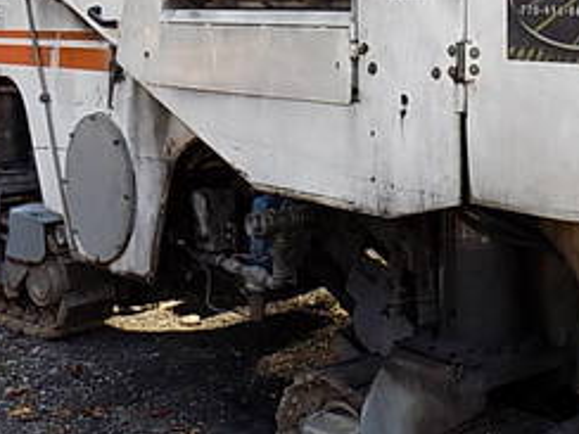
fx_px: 1221
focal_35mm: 73
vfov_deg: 19.9
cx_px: 431
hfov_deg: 26.4
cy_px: 85
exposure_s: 1/80
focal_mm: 4
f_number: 3.1
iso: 80
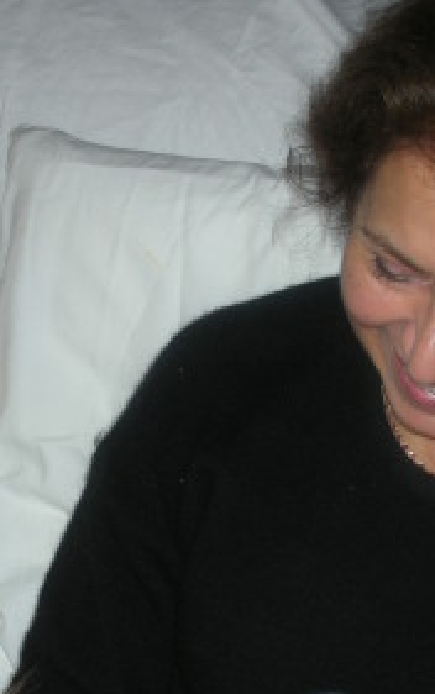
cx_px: 175
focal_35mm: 92
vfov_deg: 22.2
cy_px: 585
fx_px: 1742
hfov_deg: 14.2
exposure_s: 1/60
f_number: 3.2
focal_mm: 7.7
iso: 50
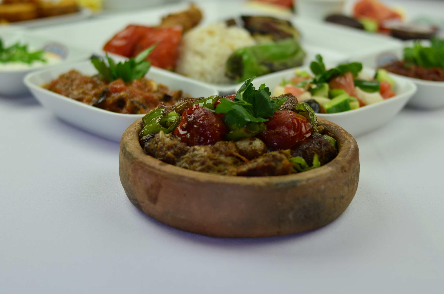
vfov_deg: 21.0
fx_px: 795
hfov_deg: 31.2
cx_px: 221
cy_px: 145
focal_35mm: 65
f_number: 2.5
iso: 100
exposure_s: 1/400
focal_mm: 35
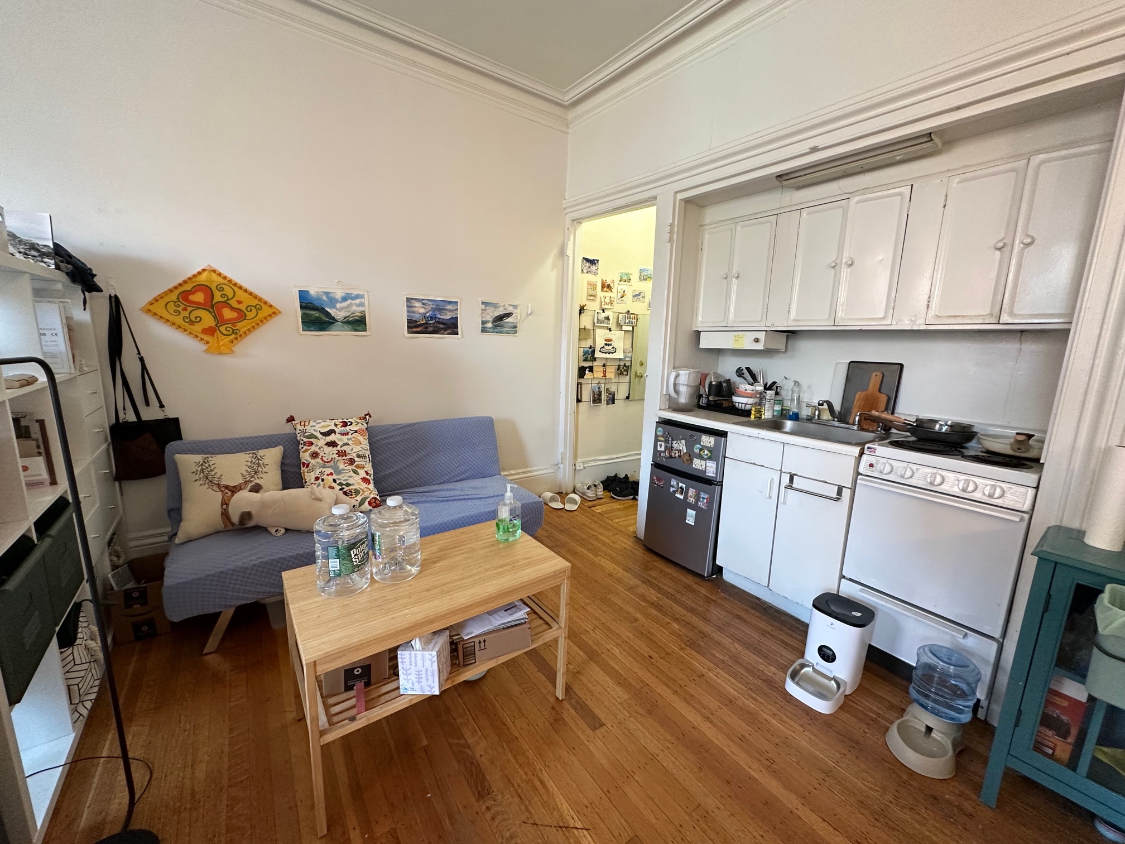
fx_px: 455
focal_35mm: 14
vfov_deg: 85.7
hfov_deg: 102.1
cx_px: 562
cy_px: 422
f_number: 2.2
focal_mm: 2.22
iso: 200
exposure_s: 1/60
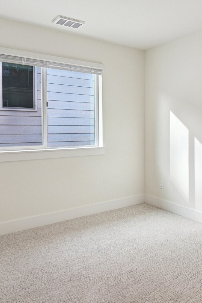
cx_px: 141
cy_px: 150
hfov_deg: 48.4
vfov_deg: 69.4
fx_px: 219
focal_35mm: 26
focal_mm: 17
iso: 400
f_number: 8
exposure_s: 1/125
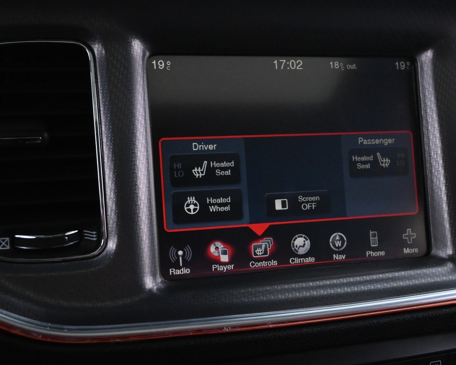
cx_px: 284
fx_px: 675
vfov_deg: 30.3
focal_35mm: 50
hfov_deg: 37.1
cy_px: 187
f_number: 5.6
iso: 6400
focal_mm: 26
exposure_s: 1/40
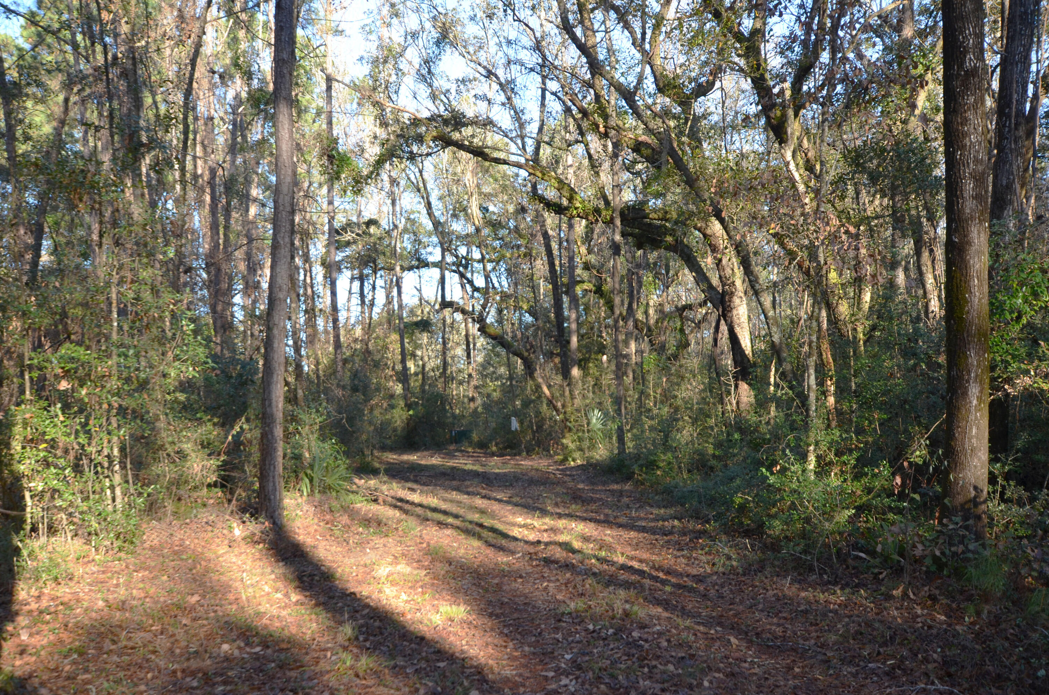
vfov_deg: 43.4
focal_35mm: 30
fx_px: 872
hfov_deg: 62.0
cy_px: 348
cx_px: 524
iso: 200
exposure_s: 1/125
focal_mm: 20
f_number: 5.6
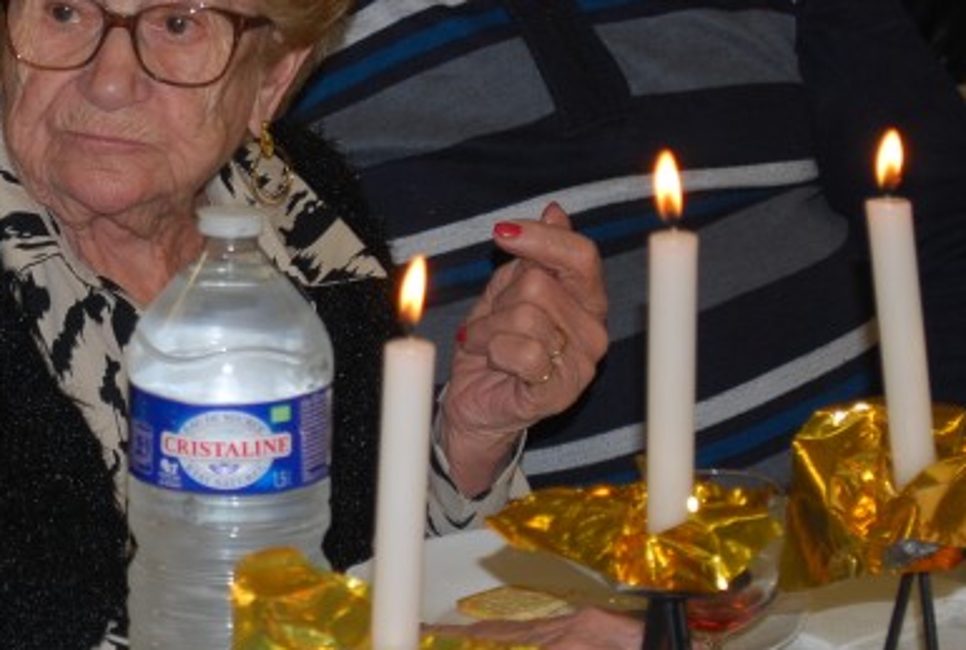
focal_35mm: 181
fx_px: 4870
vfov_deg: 7.6
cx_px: -79
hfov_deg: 11.2
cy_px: 131
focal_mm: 52
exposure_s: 1/60
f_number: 5.6
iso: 200
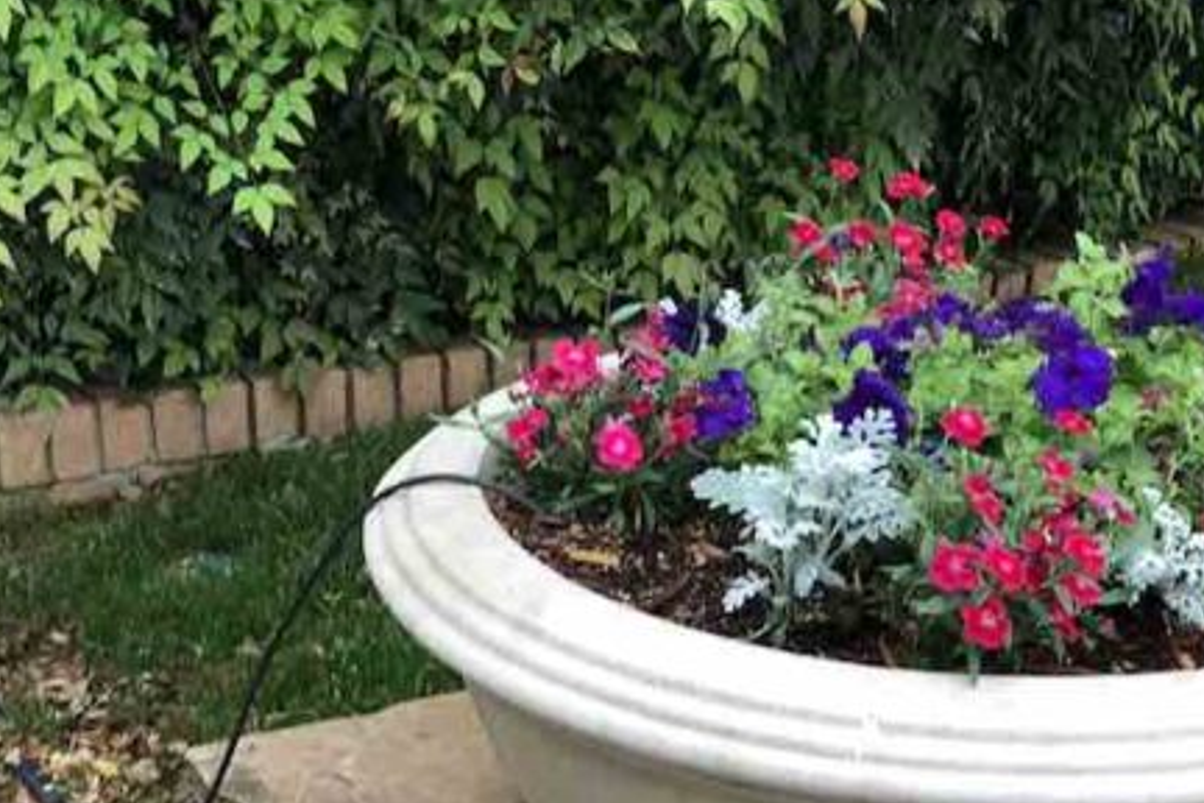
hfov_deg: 29.1
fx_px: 2307
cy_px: 680
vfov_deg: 19.5
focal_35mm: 69
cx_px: 786
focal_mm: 4
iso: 40
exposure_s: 1/30
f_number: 1.8
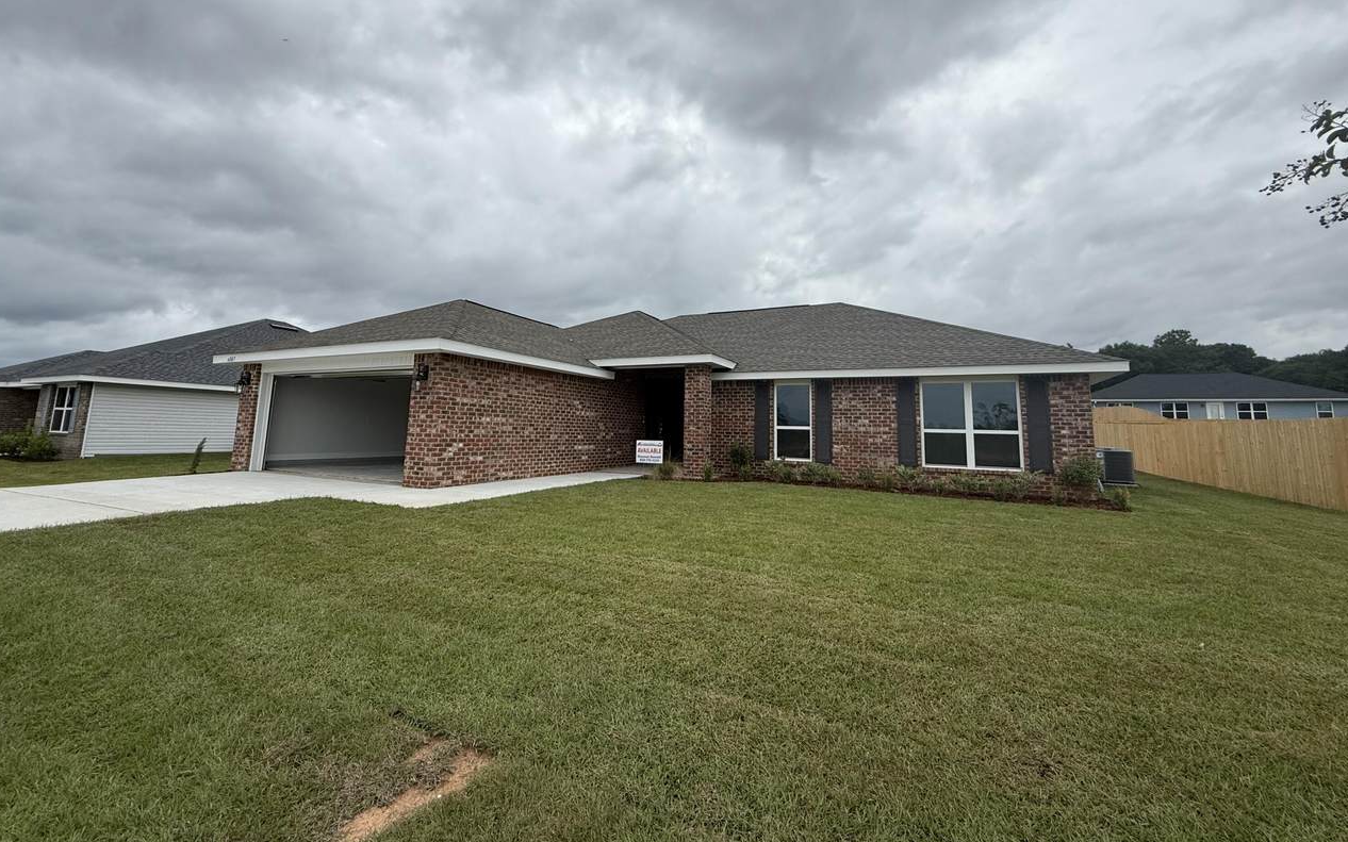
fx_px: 551
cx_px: 671
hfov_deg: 101.5
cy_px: 357
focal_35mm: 15
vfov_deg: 74.3
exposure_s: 1/1795
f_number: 2.2
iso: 50
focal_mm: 2.22
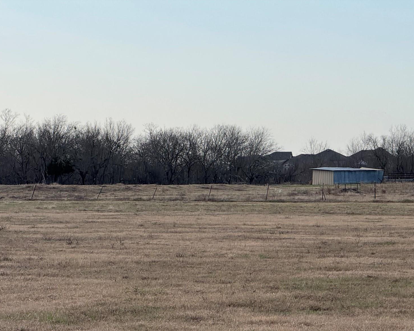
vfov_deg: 9.4
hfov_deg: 11.8
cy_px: 216
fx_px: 2009
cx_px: 274
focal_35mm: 164
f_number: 2.8
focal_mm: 15.66
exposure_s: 1/990
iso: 50
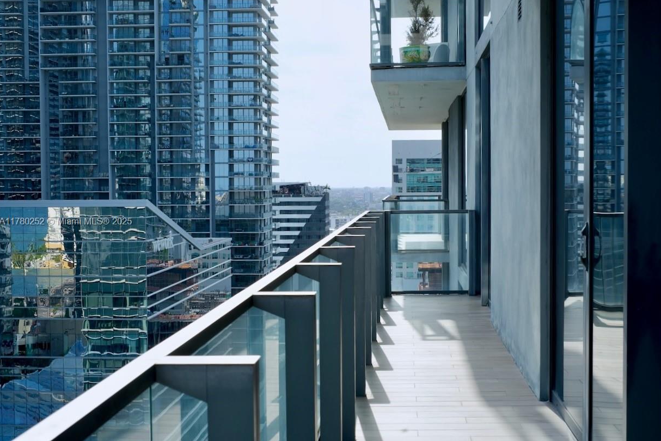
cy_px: 222
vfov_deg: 26.5
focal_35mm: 51
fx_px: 937
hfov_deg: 38.9
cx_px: 334
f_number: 13
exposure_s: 1/80
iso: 100
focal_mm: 50
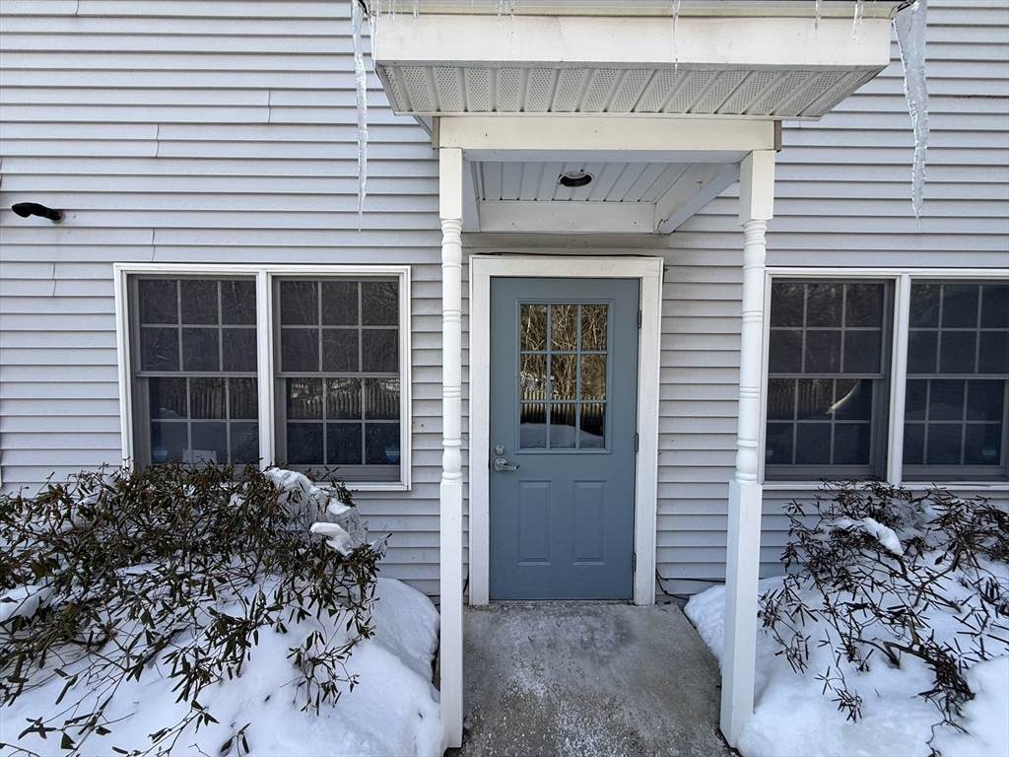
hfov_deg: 102.1
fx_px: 408
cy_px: 378
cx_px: 504
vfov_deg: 85.7
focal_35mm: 14
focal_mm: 2.22
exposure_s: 1/262
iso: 50
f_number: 2.2
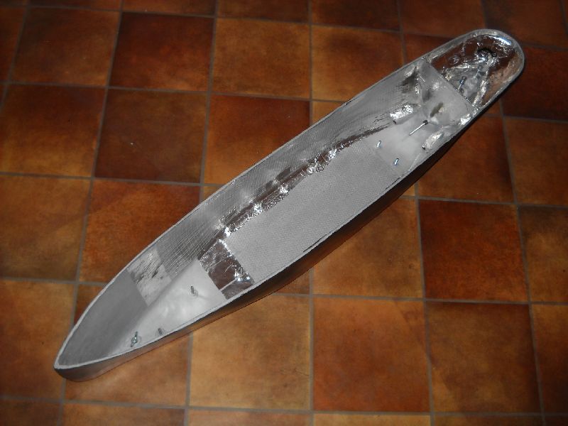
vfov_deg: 35.1
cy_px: 213
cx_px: 284
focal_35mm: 41
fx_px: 673
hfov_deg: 45.8
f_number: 3.1
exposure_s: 1/30
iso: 64
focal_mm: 6.72
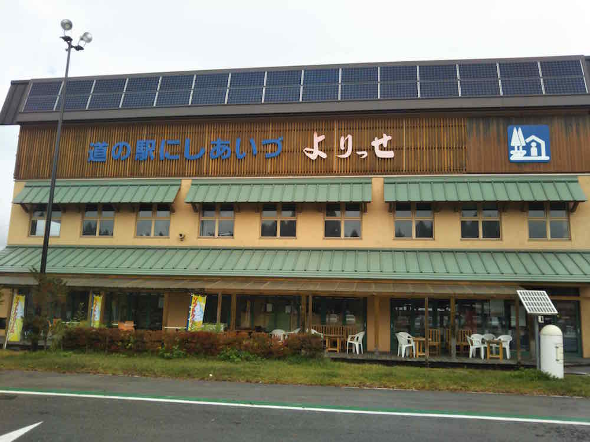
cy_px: 221
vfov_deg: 46.8
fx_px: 511
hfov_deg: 60.0
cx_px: 295
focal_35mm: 30
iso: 27
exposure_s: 1/476
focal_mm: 4
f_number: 2.2
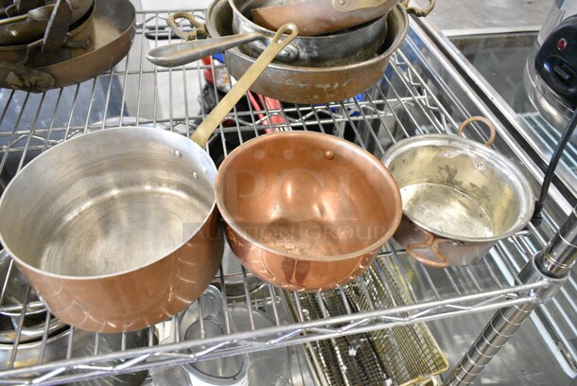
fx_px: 433
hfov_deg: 67.3
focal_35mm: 27
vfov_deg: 48.0
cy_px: 193
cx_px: 288
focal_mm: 18
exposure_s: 1/100
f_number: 5
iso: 6400
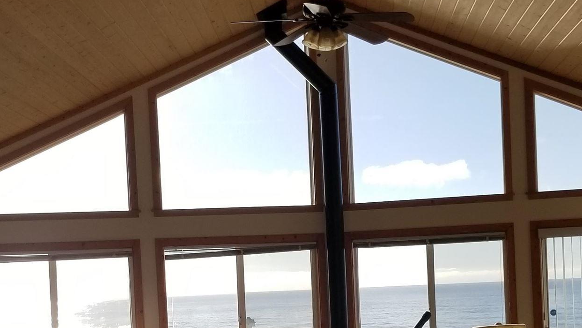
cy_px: 317
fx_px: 1080
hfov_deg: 30.1
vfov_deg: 16.9
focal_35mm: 70
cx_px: 307
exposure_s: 1/2268
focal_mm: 4.25
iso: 50
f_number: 1.7
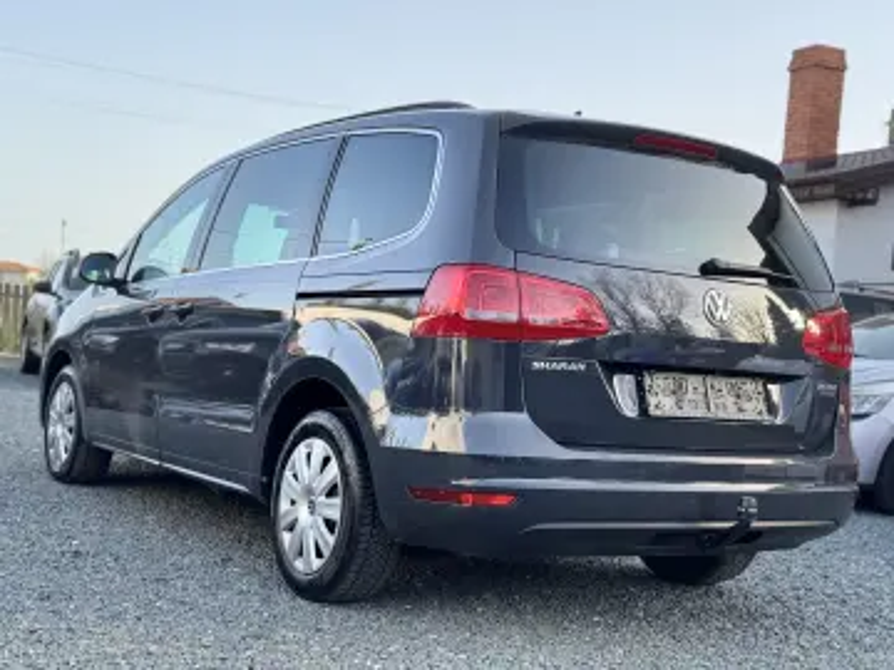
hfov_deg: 39.7
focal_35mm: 48
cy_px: 335
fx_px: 1240
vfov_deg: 30.3
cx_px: 447
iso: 64
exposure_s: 1/621
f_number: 1.78
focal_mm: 6.76
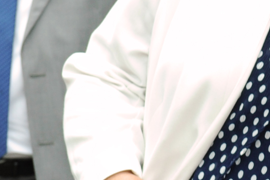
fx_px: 2675
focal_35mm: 357
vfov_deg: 3.8
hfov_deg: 5.4
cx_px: 813
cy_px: 95
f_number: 6.3
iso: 500
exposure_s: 1/125
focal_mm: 56
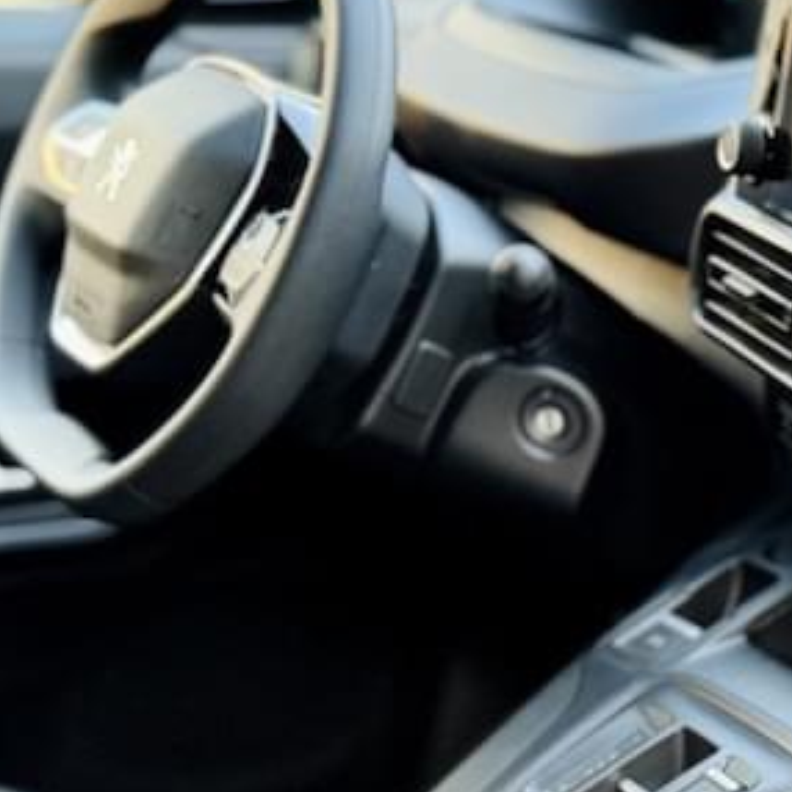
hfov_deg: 18.0
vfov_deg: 18.7
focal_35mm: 89
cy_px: 897
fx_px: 2304
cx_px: 1080
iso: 200
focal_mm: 6.76
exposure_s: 1/70
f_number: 1.78
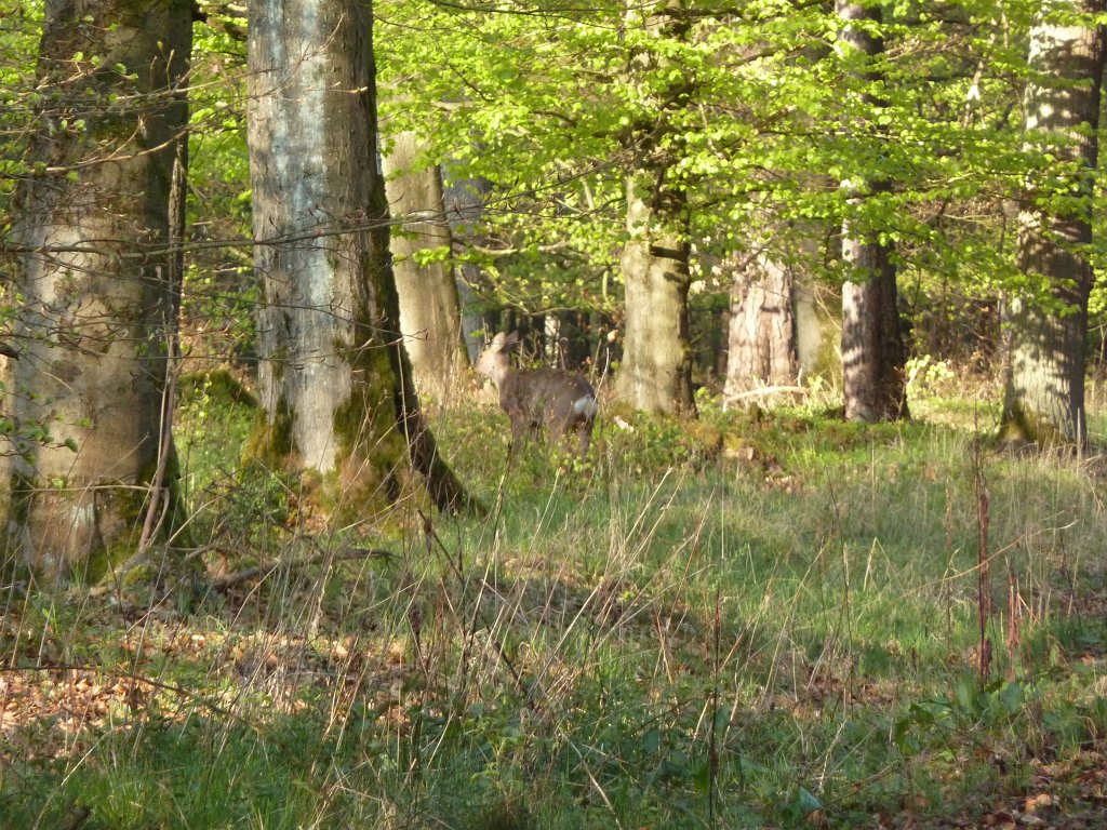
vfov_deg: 5.0
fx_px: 9594
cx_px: 554
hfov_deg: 6.6
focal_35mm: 300
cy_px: 415
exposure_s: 1/100
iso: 400
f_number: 4.9
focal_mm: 49.2
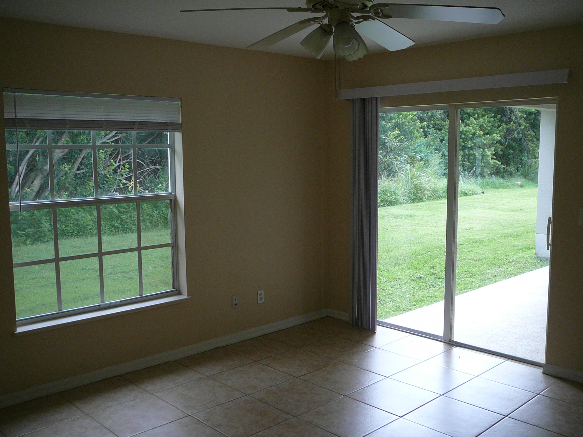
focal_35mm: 35
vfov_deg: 40.7
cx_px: 292
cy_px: 218
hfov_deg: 52.6
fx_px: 589
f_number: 2.8
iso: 80
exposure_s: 1/60
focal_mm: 5.2
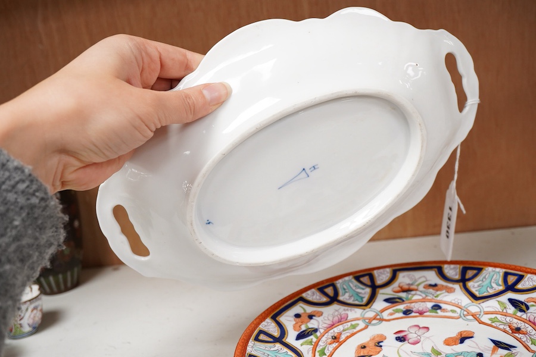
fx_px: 670
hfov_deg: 43.6
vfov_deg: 29.9
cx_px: 268
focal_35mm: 45
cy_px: 178
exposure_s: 1/125
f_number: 8
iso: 1250
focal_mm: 30
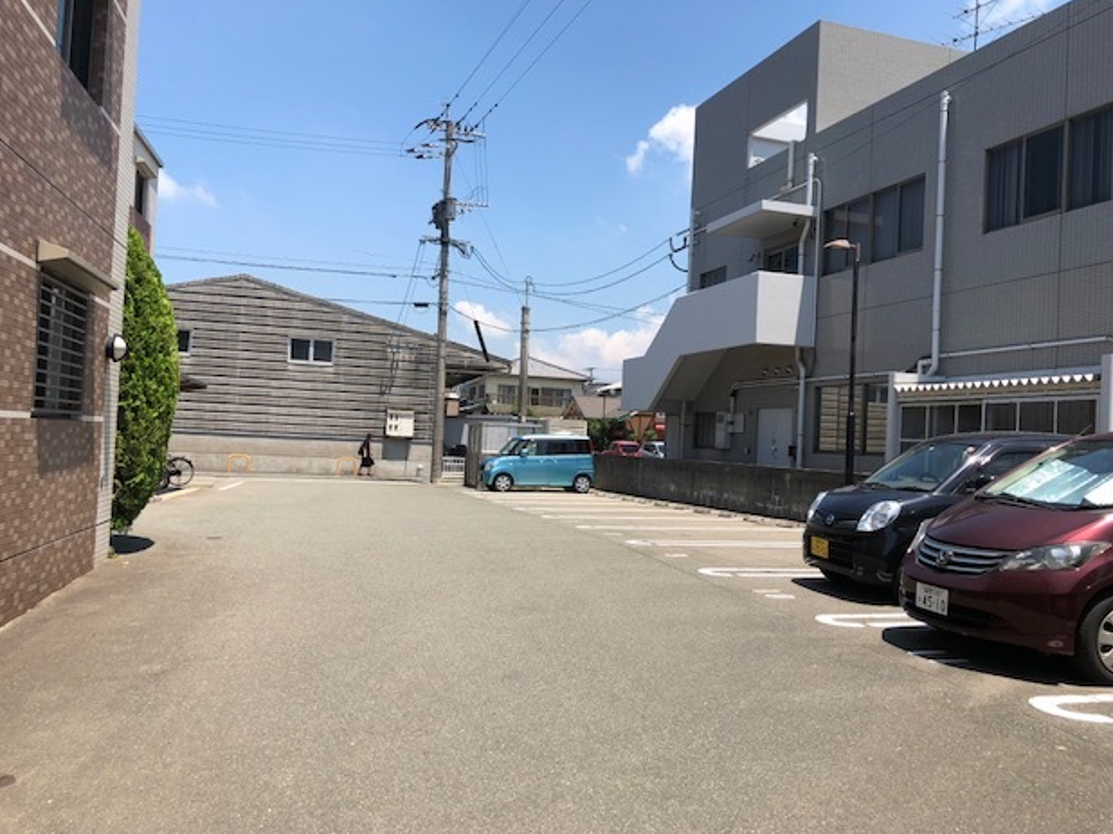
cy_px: 425
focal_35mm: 29
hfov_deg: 61.7
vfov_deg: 48.2
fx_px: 932
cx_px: 566
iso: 20
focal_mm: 3.99
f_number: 1.8
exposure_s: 1/1656
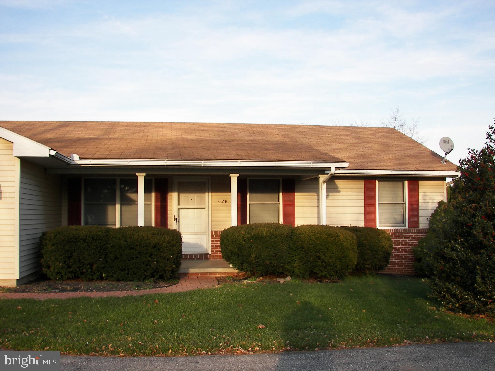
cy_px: 186
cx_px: 248
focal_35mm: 36
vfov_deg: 39.7
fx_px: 515
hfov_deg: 51.4
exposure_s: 1/250
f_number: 2.8
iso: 50
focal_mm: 6
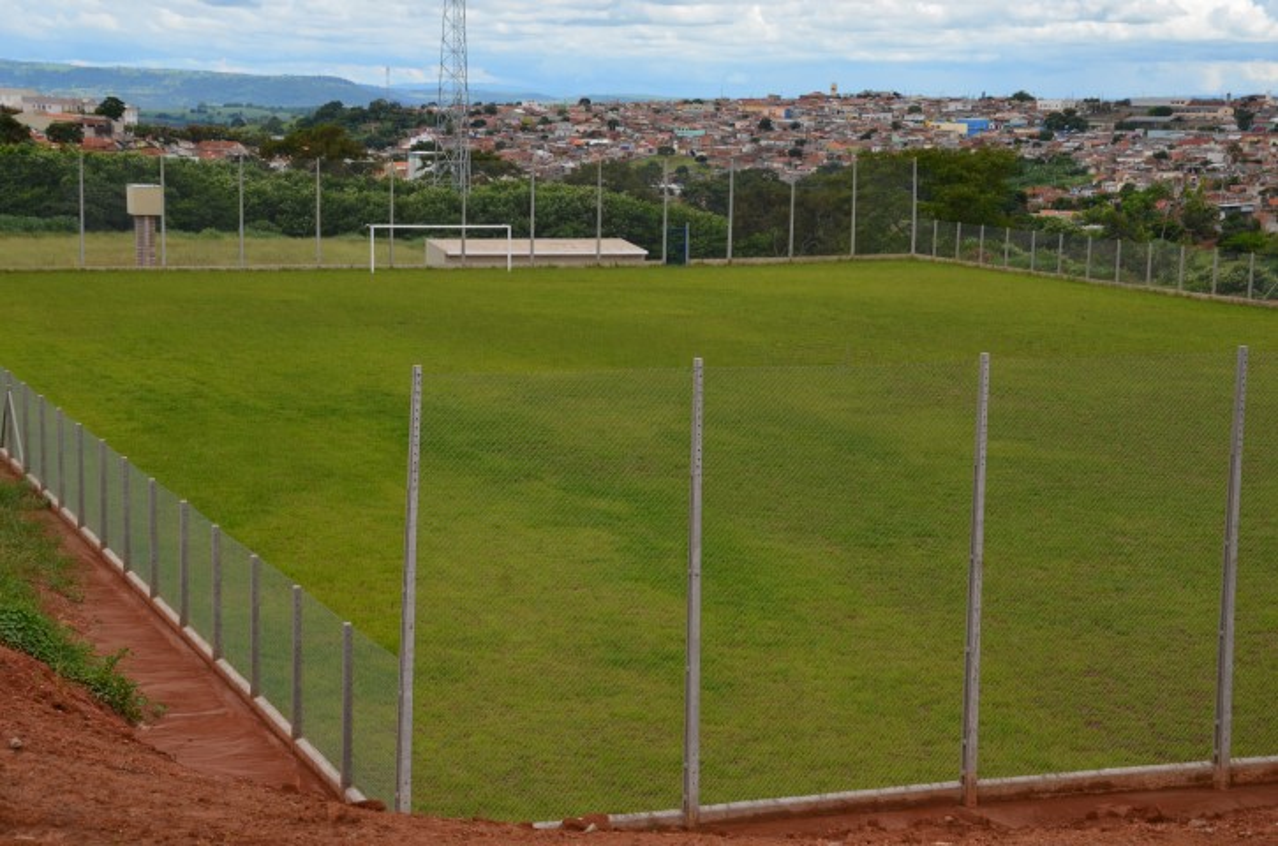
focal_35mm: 63
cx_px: 639
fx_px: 2232
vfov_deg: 21.5
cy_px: 423
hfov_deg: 32.0
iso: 160
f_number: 8
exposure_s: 1/250
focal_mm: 42
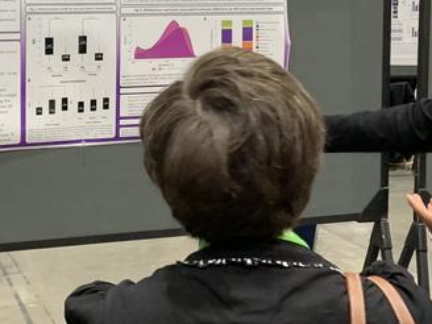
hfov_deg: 25.3
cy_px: 34
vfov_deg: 18.8
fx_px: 961
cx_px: 187
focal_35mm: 77
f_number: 1.8
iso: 250
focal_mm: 4.25
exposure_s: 1/60
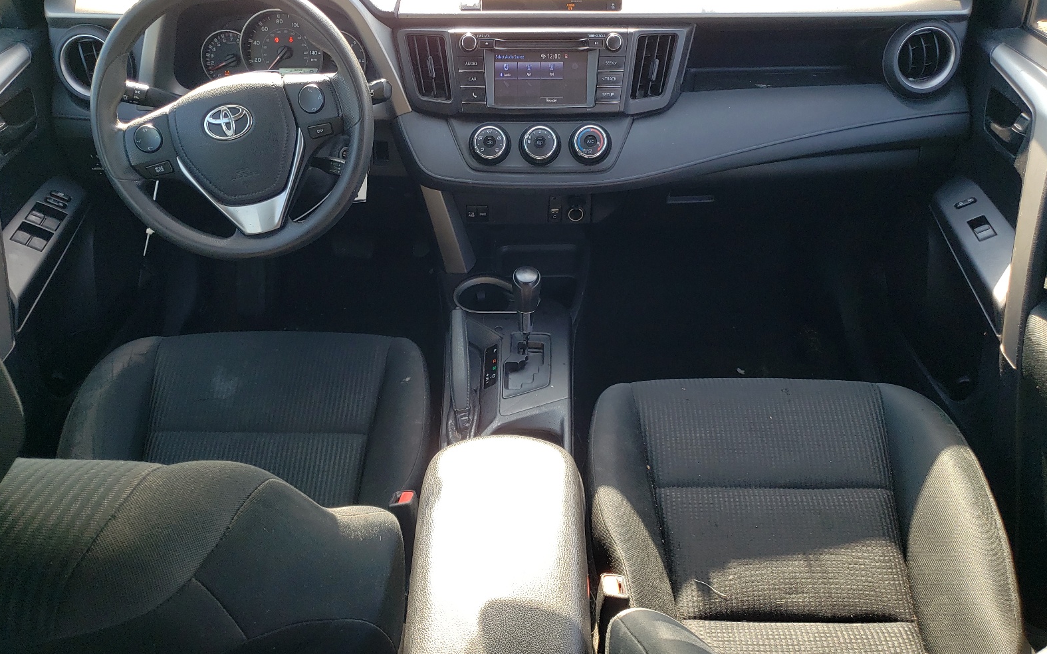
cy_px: 308
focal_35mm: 28
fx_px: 799
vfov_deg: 44.5
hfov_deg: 66.5
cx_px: 517
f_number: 1.5
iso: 50
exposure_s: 1/192
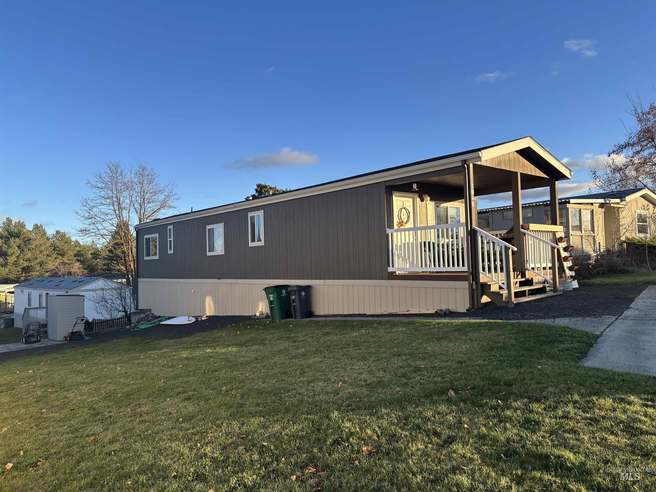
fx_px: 493
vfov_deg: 53.1
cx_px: 328
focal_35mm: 26
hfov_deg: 67.3
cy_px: 246
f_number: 1.6
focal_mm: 5.96
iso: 50
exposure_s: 1/1103
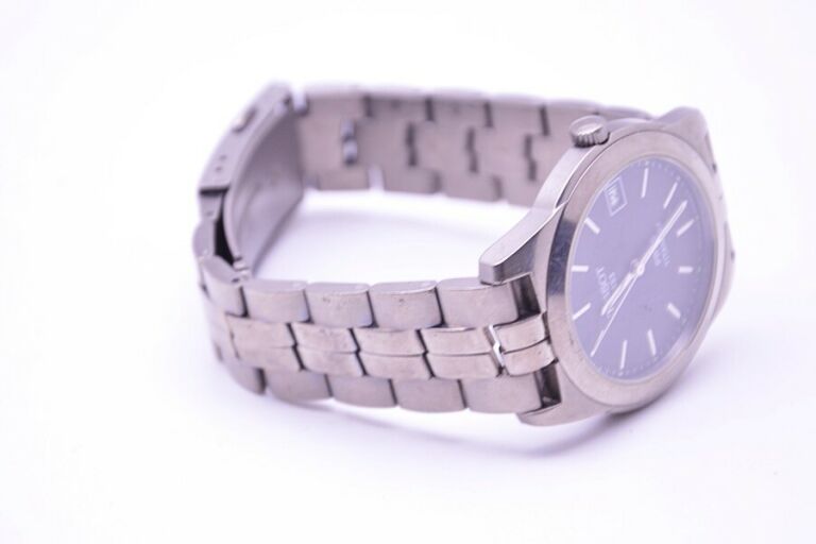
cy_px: 272
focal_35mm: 158
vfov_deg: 8.7
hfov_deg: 13.0
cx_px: 408
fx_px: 3570
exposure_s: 1/80
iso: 400
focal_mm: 105
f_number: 5.6
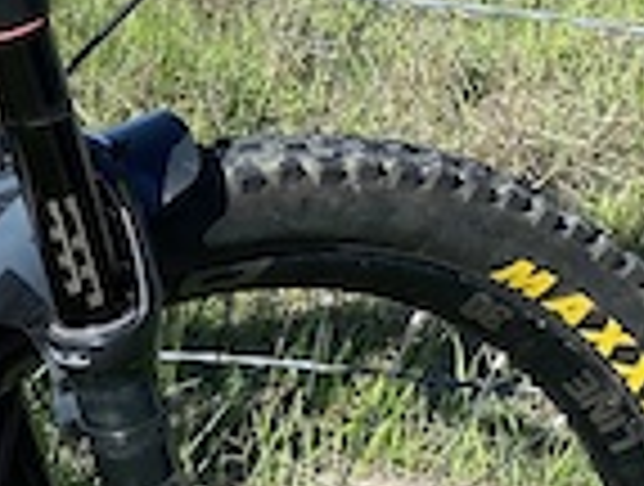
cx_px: -955
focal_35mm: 145
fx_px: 2704
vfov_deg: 10.2
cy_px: 459
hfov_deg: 11.1
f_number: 1.8
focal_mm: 4.25
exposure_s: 1/1157
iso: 32
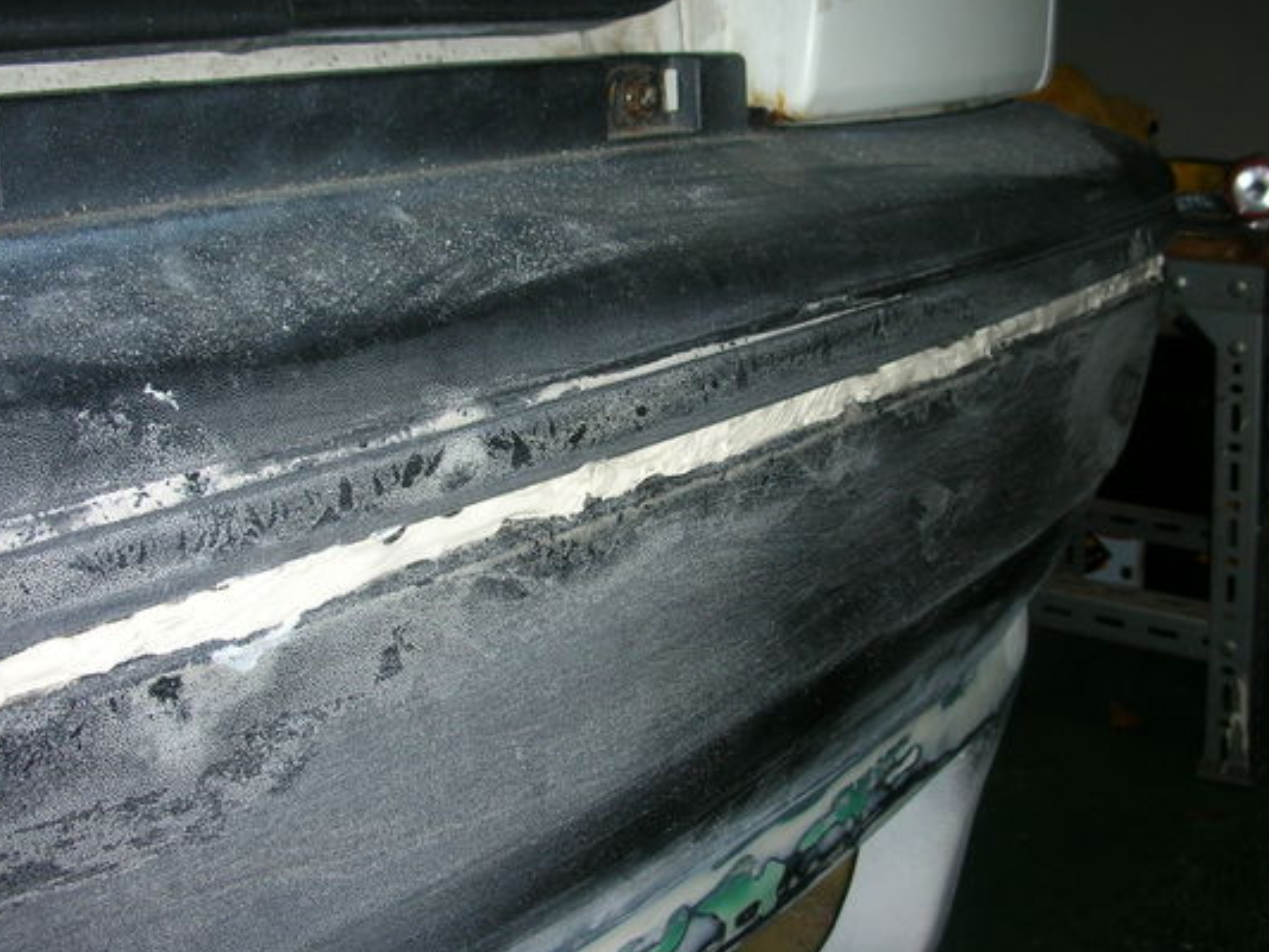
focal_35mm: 42
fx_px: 1540
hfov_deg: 44.8
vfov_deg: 34.4
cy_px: 450
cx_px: 614
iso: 50
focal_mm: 5.8
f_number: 3
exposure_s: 1/60.1
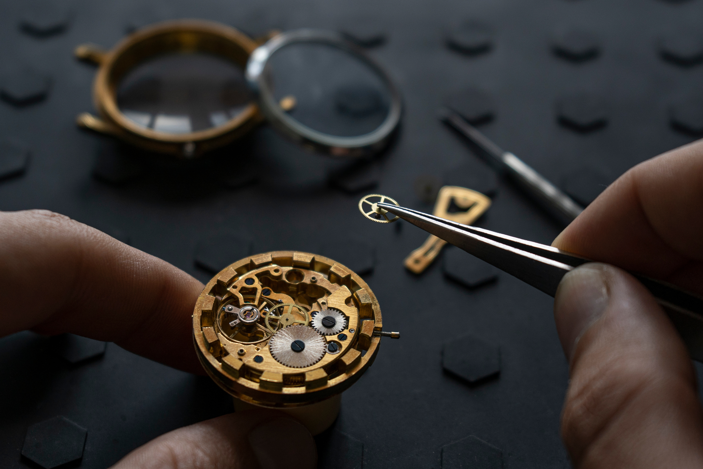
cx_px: 352
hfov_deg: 27.0
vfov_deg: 18.2
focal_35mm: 75
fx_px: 1464
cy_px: 234
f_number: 4.5
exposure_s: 1/320
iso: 250
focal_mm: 50
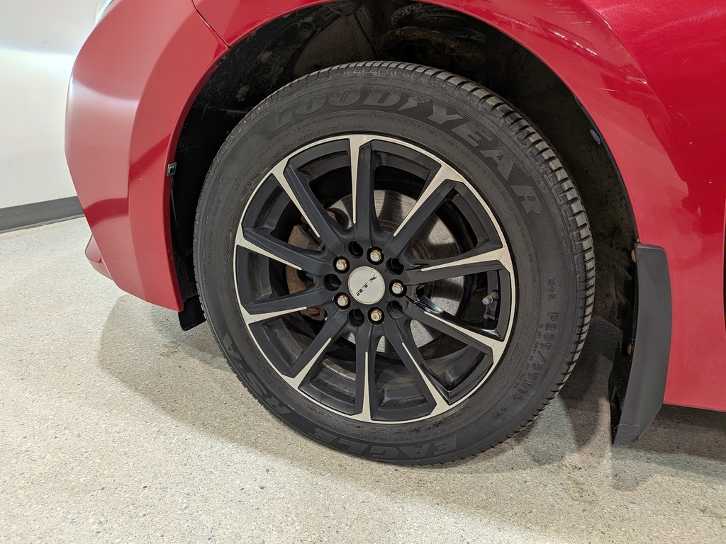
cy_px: 272
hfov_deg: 71.6
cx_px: 363
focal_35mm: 24
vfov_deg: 56.8
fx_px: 503
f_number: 1.7
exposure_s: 1/229
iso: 33
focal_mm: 4.53
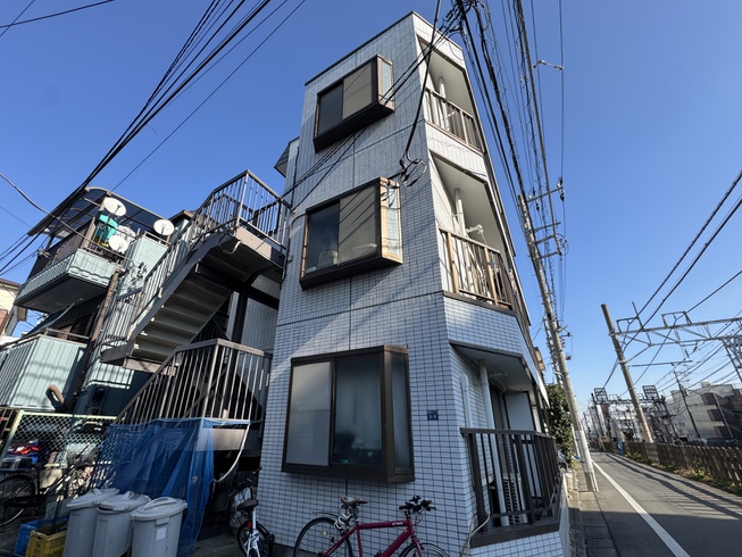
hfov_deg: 98.1
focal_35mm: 15
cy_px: 297
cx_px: 352
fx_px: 322
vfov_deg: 81.7
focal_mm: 2.22
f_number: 2.2
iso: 40
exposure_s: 1/681
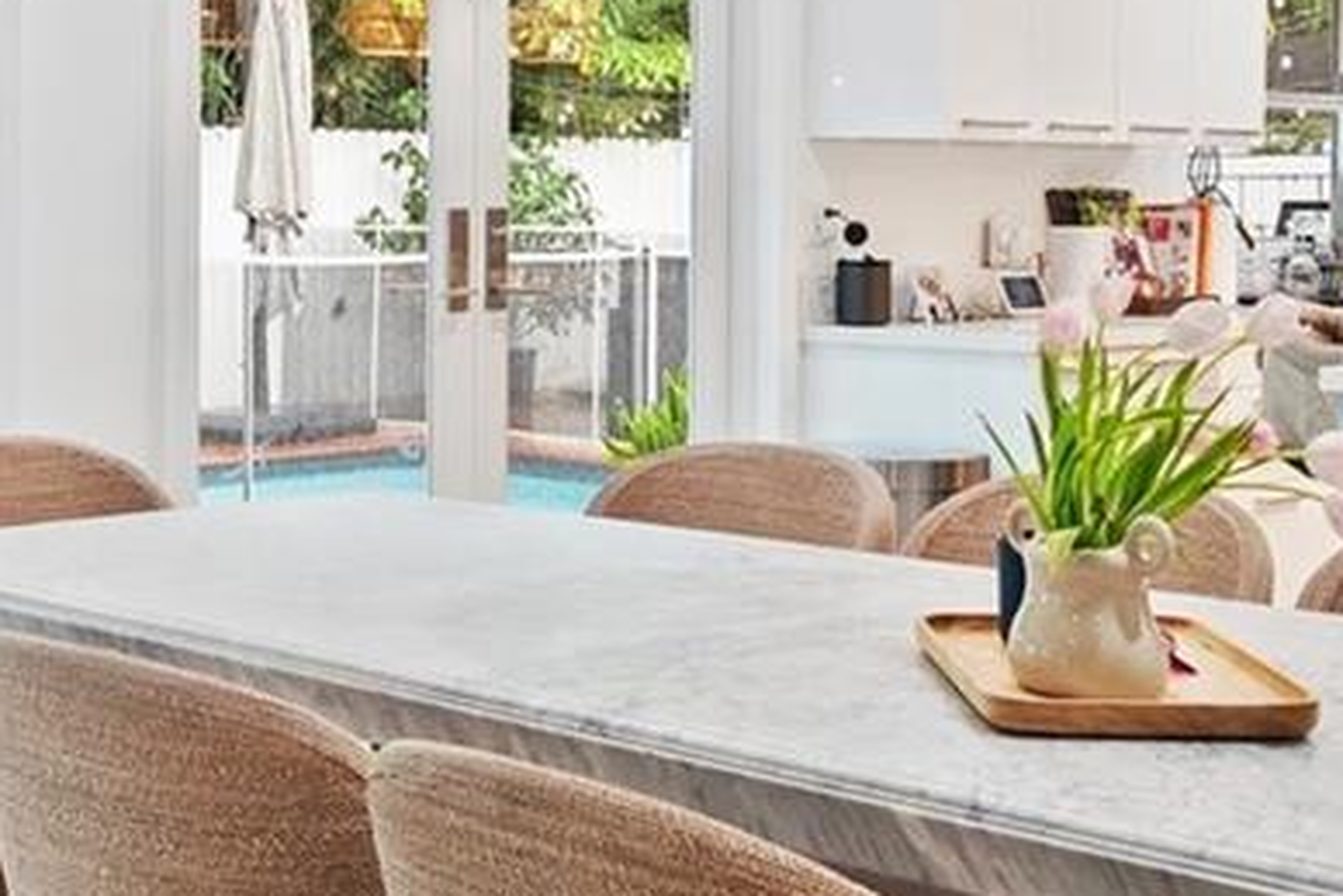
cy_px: 161
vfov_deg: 20.4
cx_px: 325
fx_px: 2463
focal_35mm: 66
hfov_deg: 30.0
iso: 900
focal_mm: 16
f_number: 8
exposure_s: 1/15
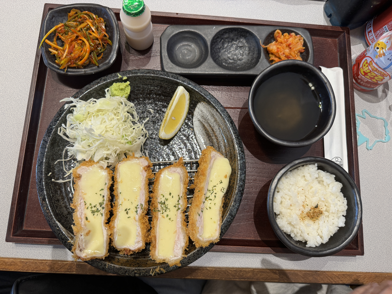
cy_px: 147
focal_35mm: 24
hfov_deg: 71.6
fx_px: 272
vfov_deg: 56.8
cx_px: 196
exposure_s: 1/60
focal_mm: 6.76
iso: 160
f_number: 1.78
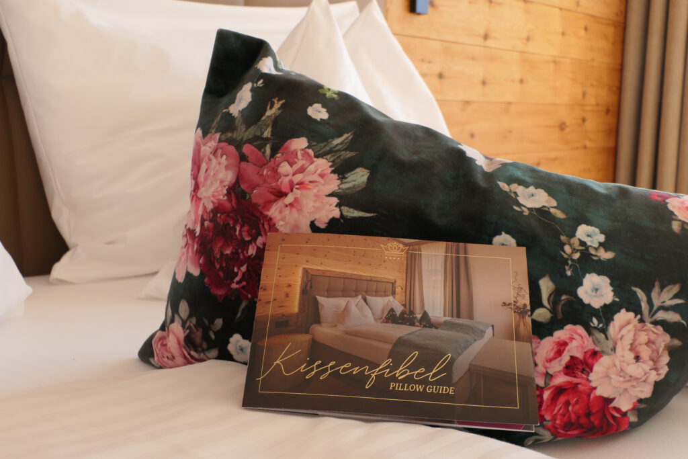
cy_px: 230
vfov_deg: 35.1
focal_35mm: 38
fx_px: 726
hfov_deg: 50.7
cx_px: 344
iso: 160
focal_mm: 13.8
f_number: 3.3
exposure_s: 1/80
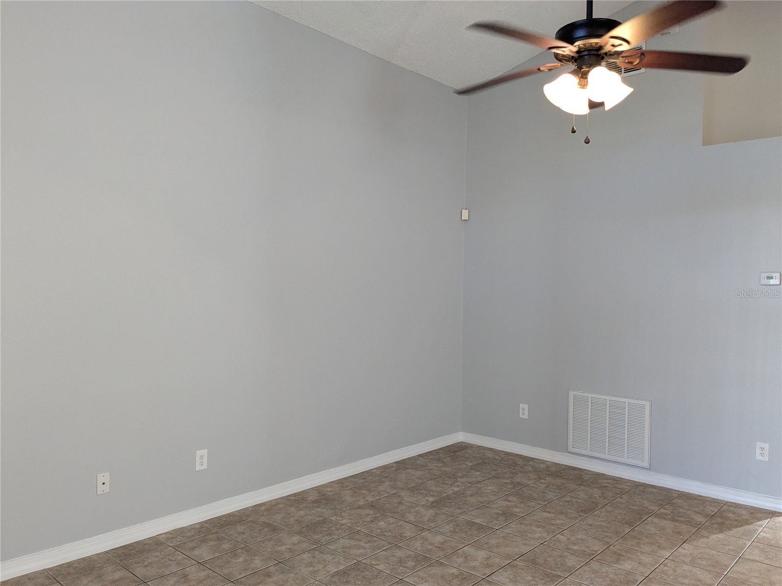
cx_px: 391
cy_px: 293
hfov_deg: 65.3
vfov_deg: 51.4
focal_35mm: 27
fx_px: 610
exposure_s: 1/120
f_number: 1.73
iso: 264
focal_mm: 4.38
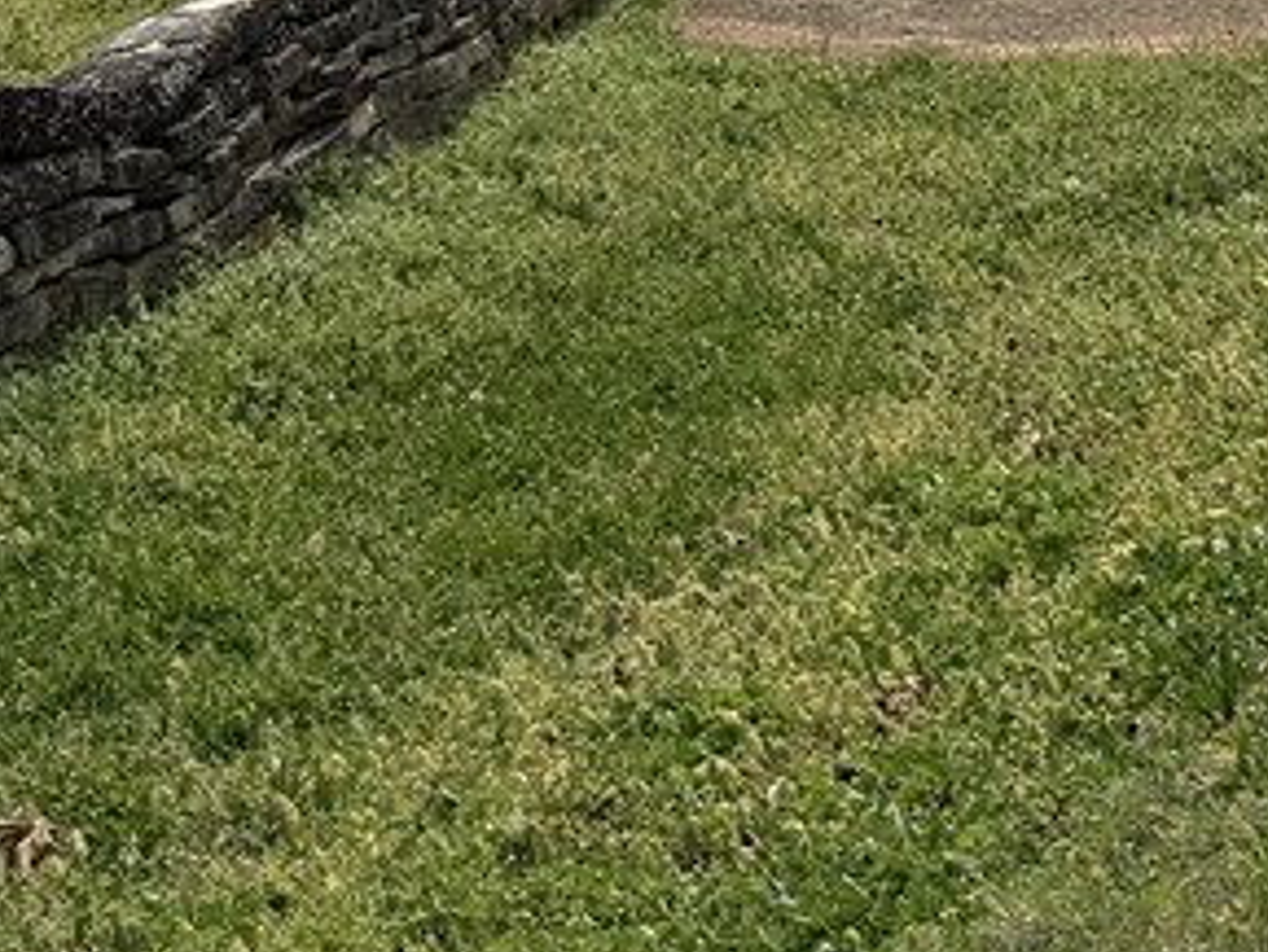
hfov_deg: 23.0
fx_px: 3115
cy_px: -500
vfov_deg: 15.9
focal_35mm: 85
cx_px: 535
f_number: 1.78
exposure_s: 1/11905
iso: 80
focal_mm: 6.76
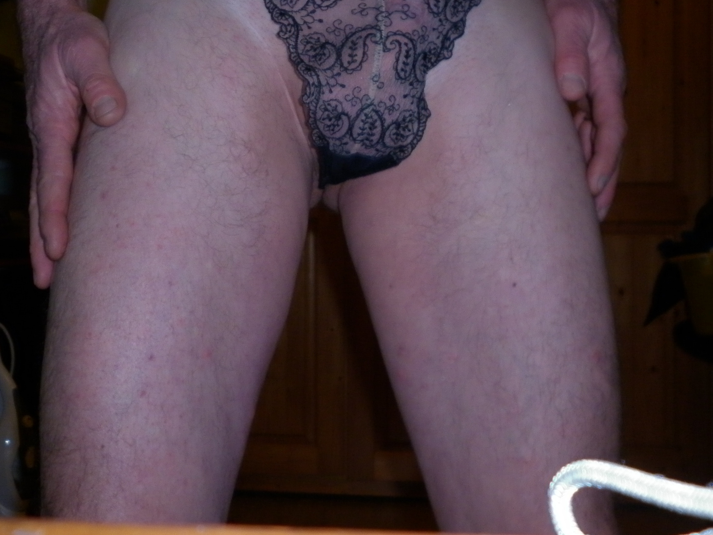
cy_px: 243
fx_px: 1009
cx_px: 331
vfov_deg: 29.7
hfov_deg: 38.9
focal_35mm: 49
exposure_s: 1/30
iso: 100
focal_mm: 5
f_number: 2.8
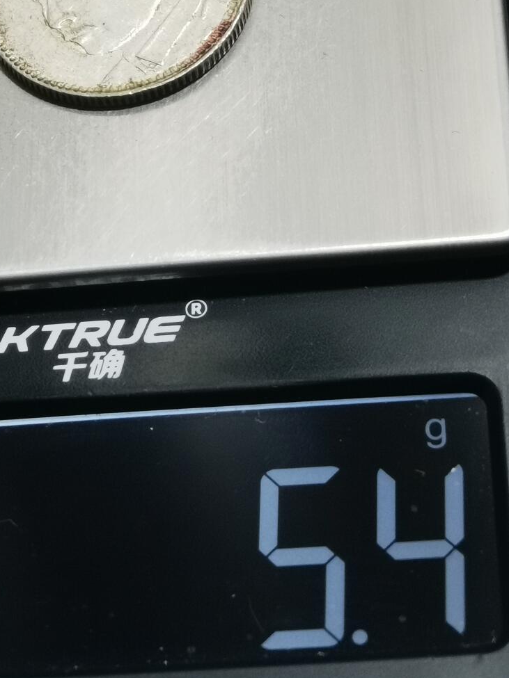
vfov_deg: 16.2
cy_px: 77
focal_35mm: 120
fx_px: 2353
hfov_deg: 12.3
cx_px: 103
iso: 160
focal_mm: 6.67
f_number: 1.9
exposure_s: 1/100
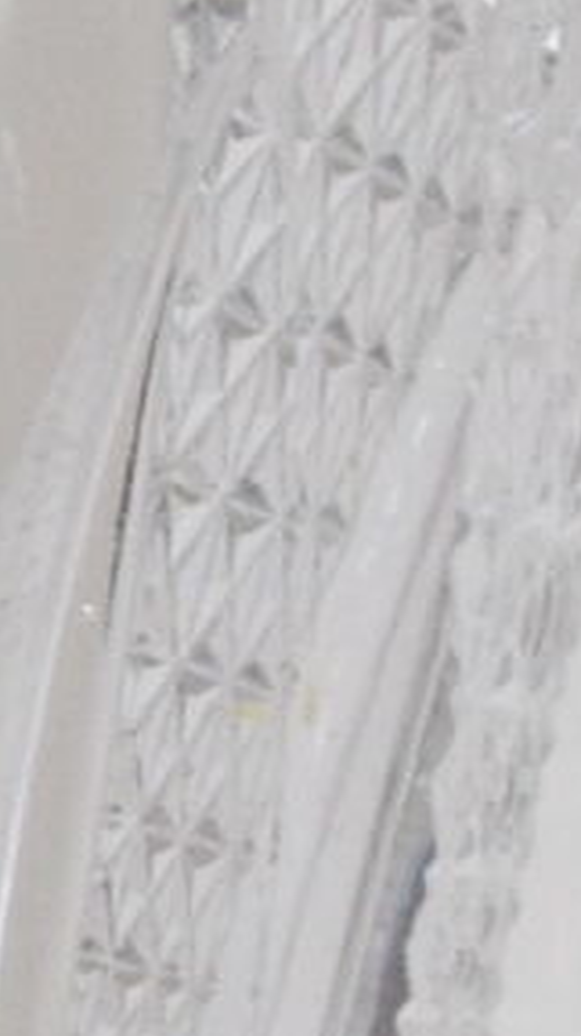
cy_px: 744
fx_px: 9002
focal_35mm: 328
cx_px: -787
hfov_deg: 3.6
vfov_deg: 6.6
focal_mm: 20
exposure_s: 1/160
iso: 1600
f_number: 6.3
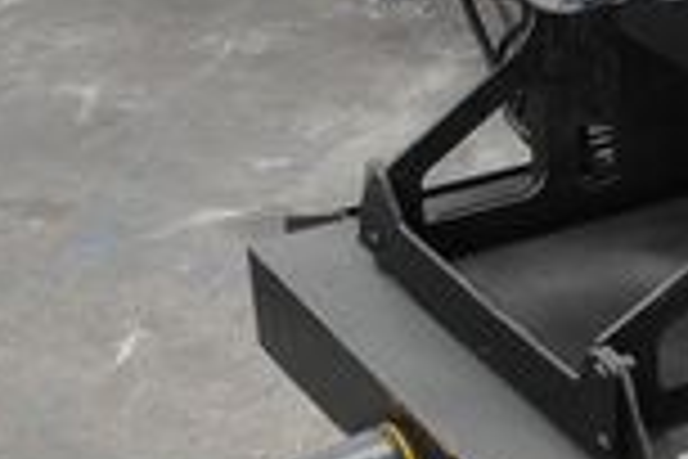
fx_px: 2255
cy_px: 344
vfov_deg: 11.6
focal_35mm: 118
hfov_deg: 16.6
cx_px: 818
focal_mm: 20
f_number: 3.8
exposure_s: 1/30
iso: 220
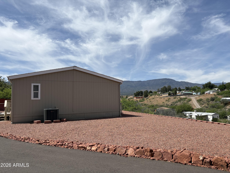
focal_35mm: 26
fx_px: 173
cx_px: 115
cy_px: 86
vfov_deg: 53.1
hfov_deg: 67.3
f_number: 1.6
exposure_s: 1/5348
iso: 50
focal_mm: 5.96
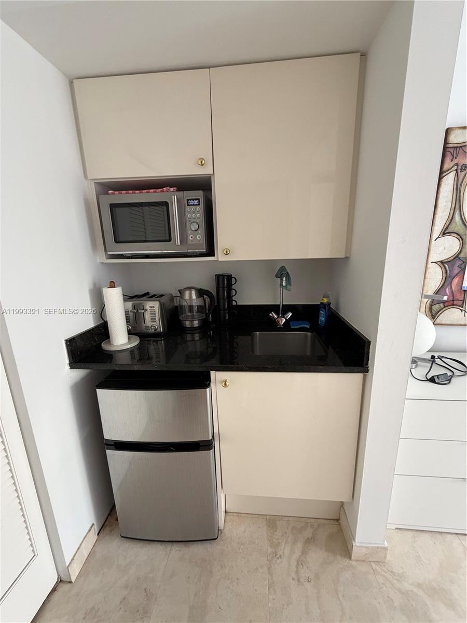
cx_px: 234
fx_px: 252
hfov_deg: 85.7
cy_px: 312
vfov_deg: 102.1
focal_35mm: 14
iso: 320
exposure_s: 1/95
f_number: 2.2
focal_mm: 2.22
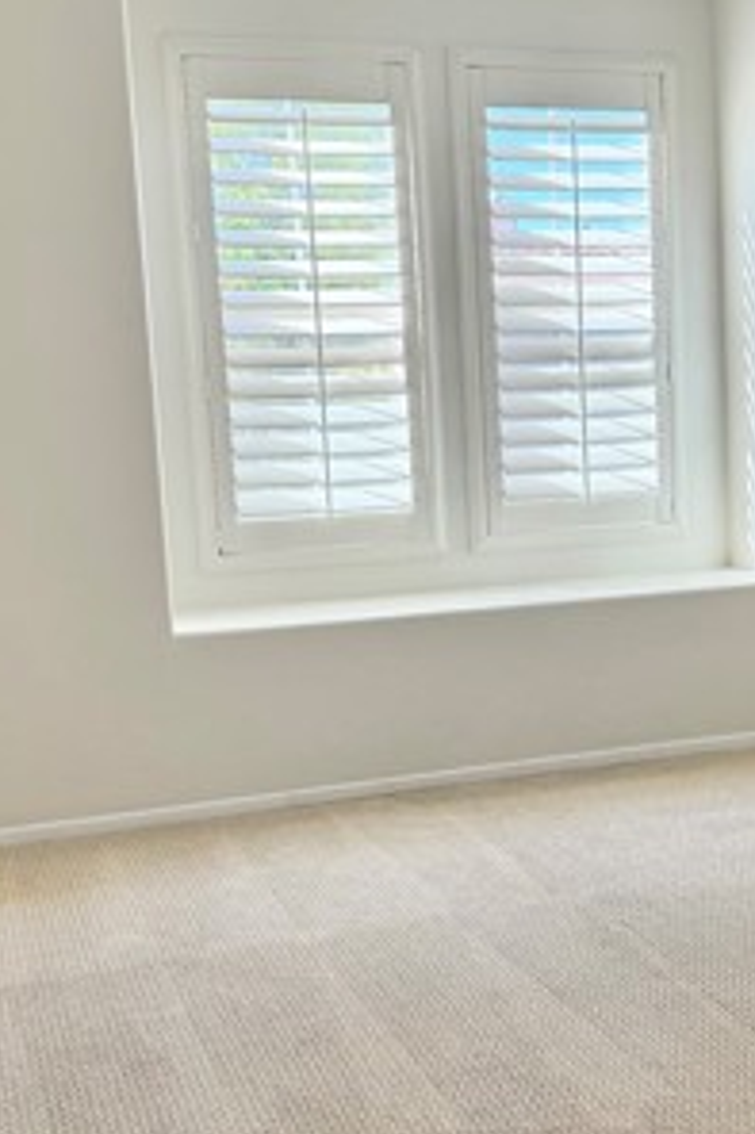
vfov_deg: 36.9
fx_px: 1701
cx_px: 640
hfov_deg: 24.5
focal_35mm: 54
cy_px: 598
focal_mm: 6.76
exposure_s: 1/291
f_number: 1.78
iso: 100
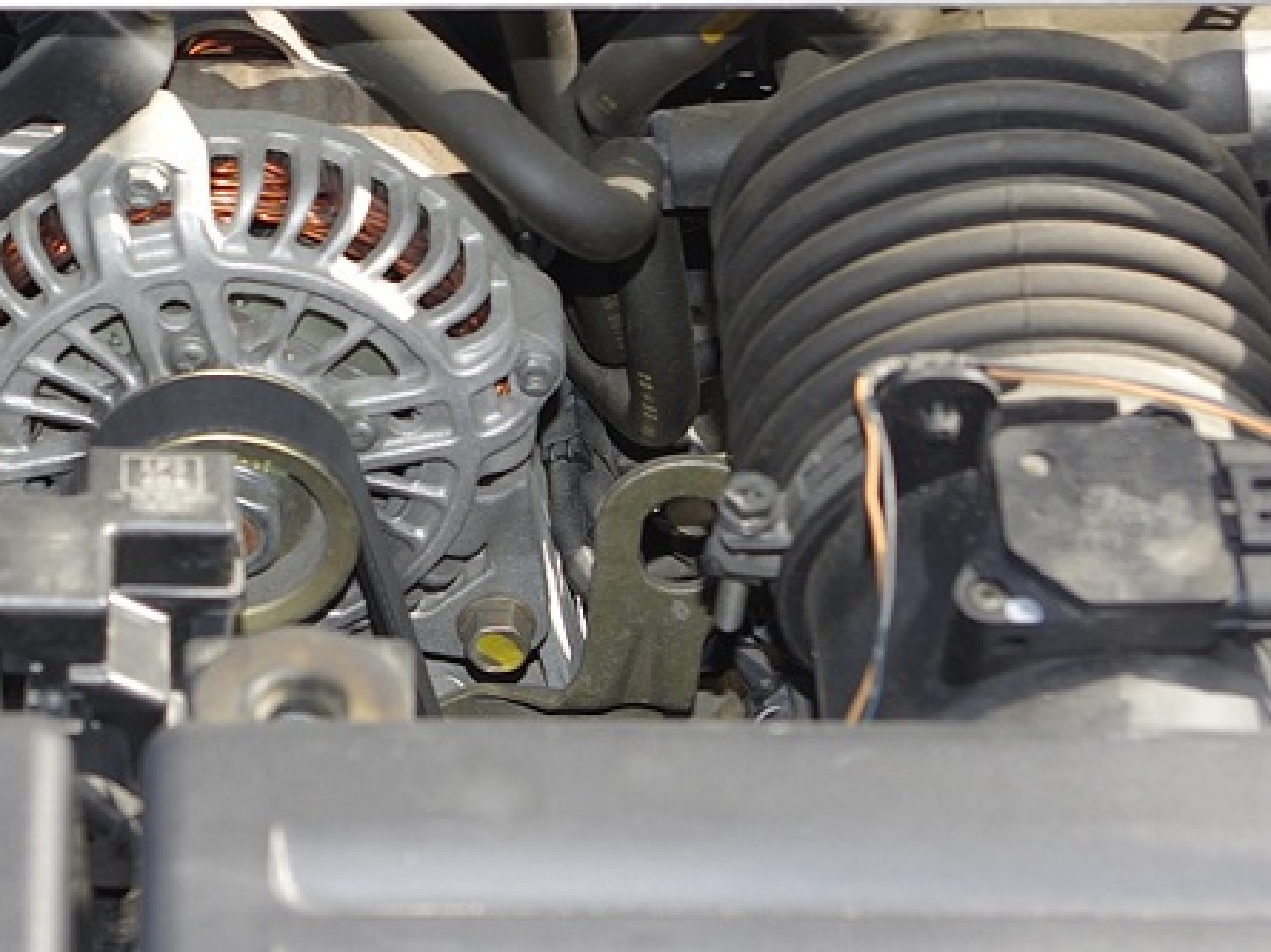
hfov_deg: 17.0
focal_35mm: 115
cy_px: 117
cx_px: 266
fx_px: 4219
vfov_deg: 12.8
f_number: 4.5
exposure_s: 1/180
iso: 100
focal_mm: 35
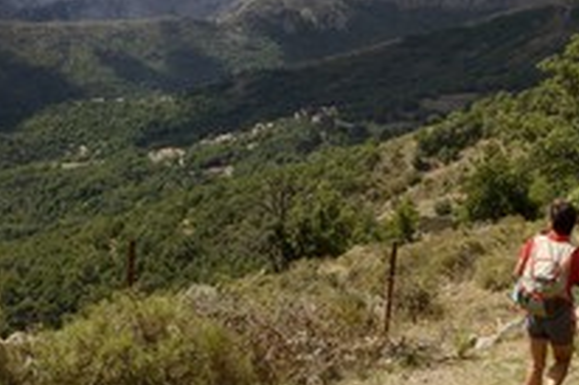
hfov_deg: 39.9
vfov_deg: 27.3
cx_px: 379
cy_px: 135
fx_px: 787
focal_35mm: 49
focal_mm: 24
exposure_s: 1/250
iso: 200
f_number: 13
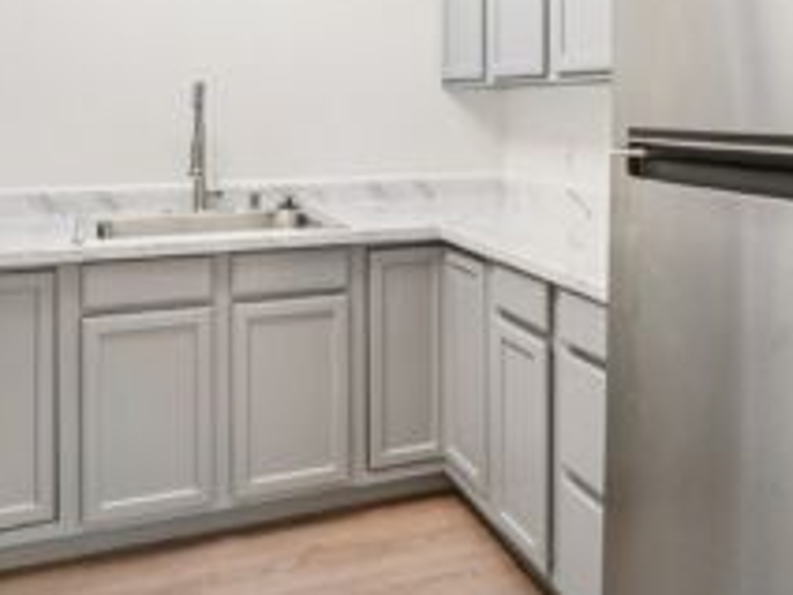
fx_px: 664
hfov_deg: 61.2
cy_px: 114
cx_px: 322
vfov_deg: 45.6
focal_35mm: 29
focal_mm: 16
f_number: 8
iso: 1600
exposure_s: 1/200
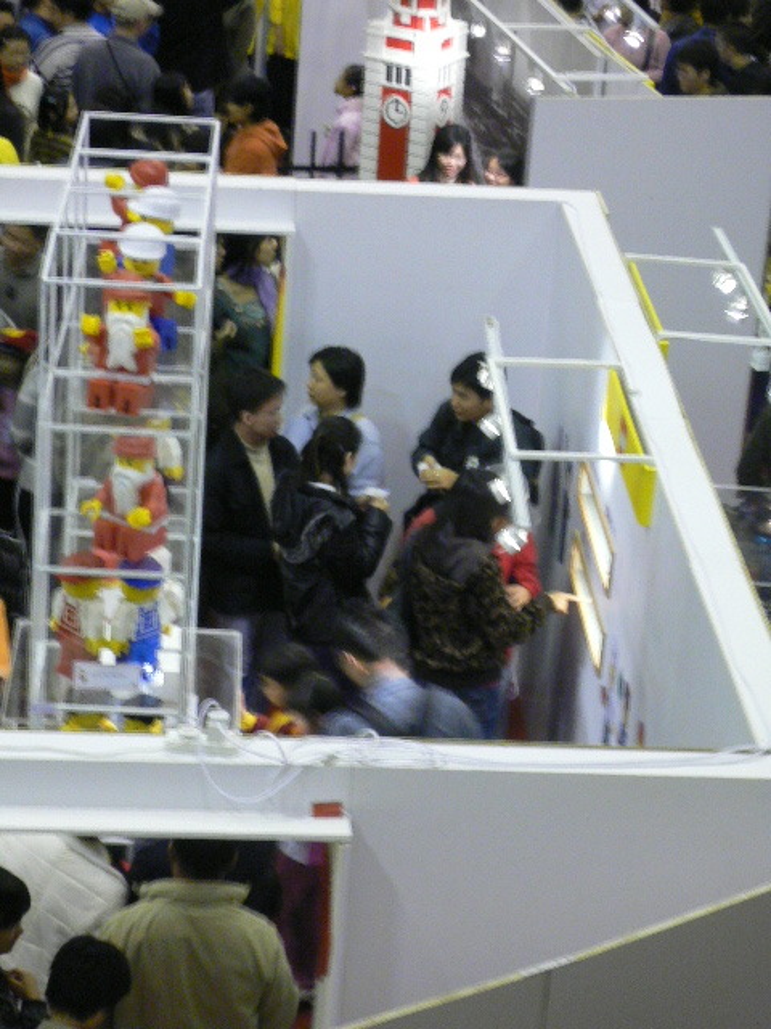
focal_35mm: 105
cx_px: 386
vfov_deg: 18.7
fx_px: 3118
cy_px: 514
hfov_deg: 14.1
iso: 200
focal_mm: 17.4
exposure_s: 1/8
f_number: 5
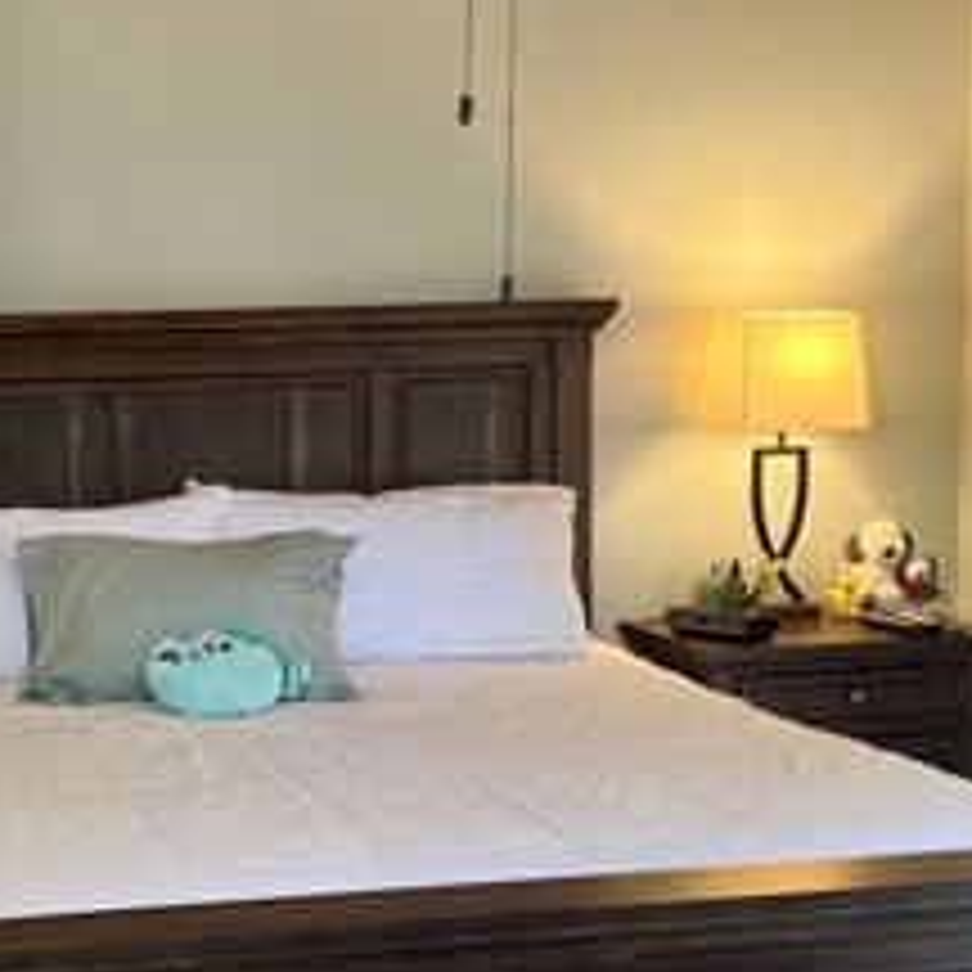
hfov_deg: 24.7
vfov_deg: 25.4
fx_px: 2160
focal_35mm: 68
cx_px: 130
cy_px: 522
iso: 100
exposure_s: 1/60
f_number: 1.5
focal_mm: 5.7
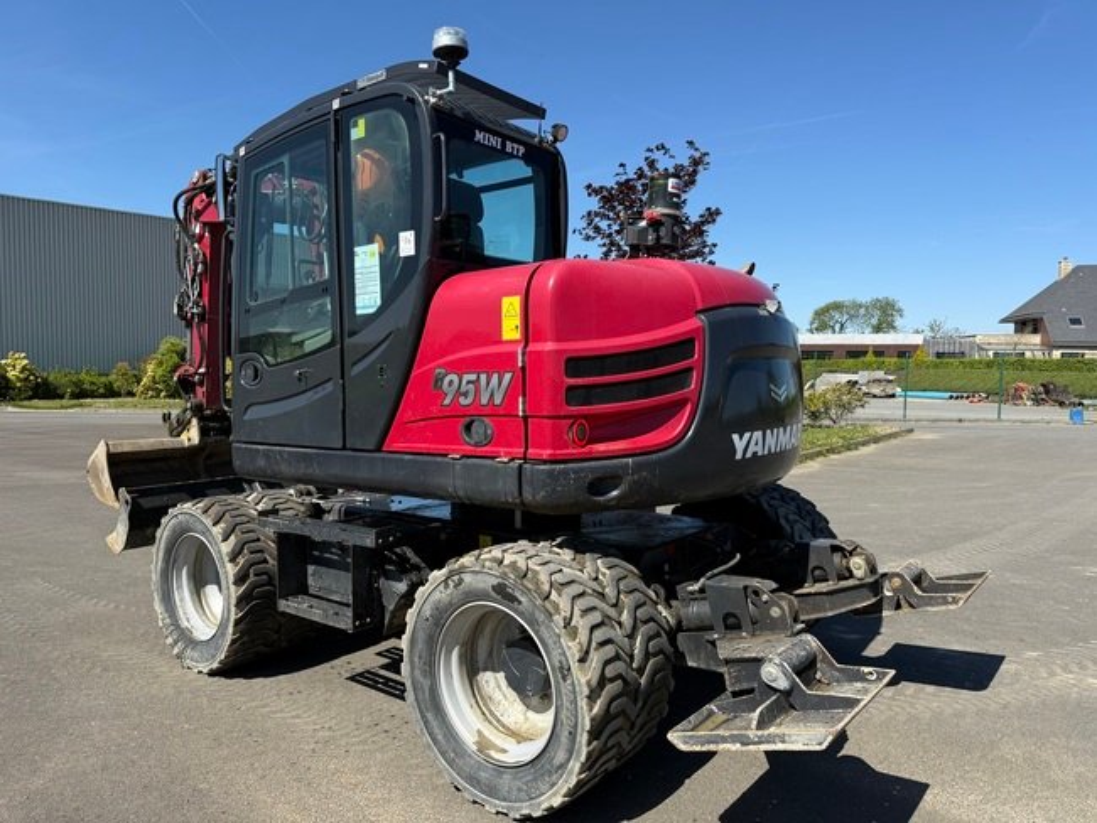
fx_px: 761
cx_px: 548
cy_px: 412
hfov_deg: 71.6
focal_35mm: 24
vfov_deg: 56.8
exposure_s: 1/3584
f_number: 1.78
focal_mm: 6.76
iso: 80
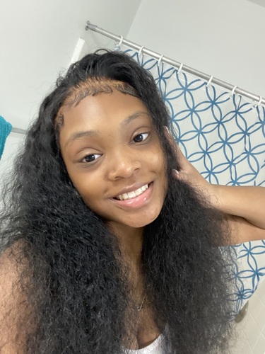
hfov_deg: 46.8
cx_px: 132
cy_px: 177
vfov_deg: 60.0
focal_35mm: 30
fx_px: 306
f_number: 2.2
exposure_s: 1/30
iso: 400
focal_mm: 2.71
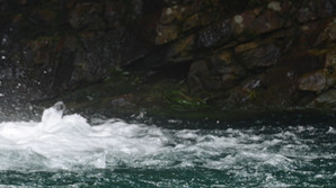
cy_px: 157
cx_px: -63
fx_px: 3938
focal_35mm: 442
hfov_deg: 4.9
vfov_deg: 2.7
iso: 100
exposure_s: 1/320
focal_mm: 105
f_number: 5.6
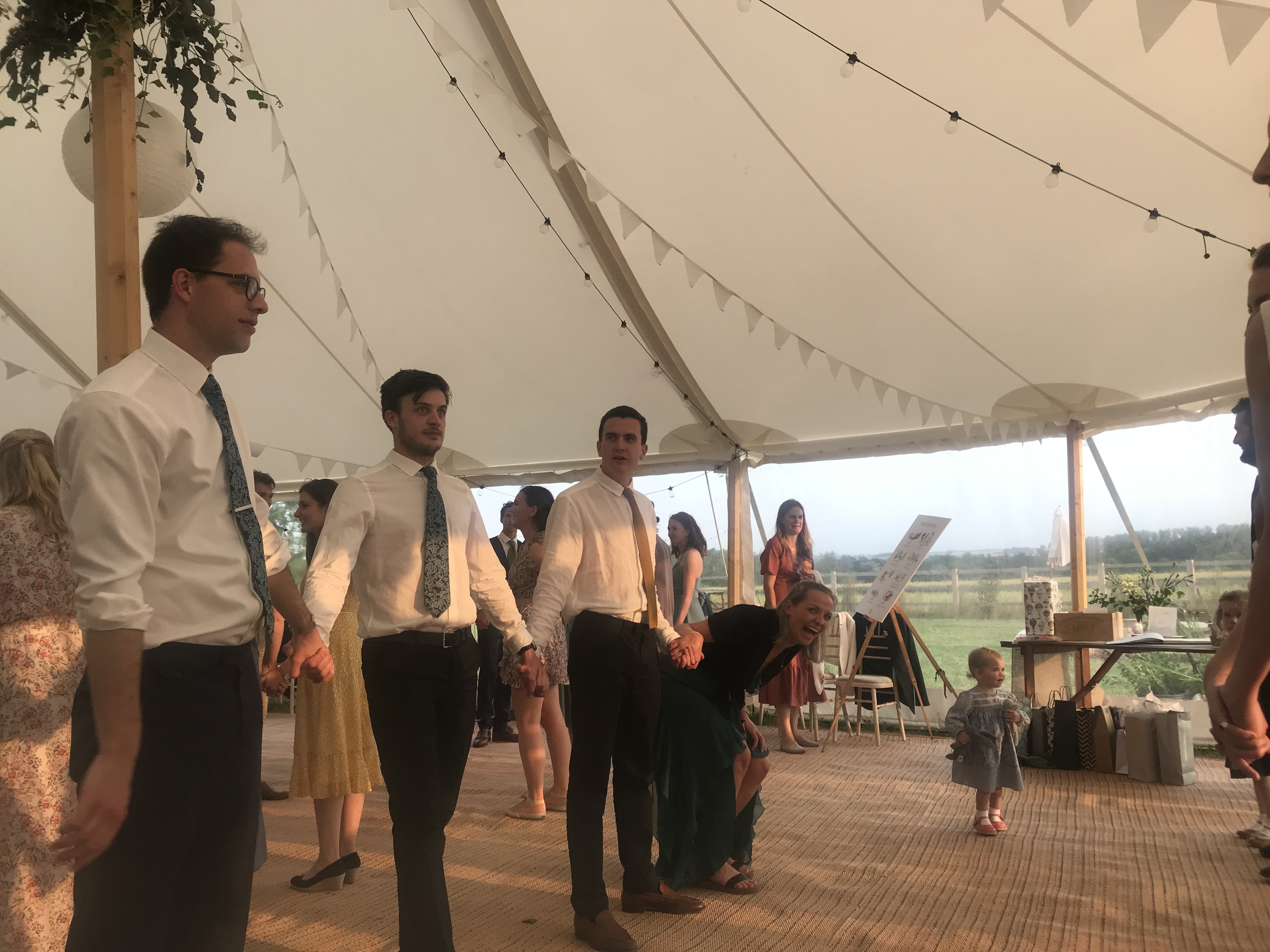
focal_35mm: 28
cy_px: 476
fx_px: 1027
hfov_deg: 63.4
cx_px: 635
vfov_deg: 49.7
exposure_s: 1/297
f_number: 1.8
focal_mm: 3.99
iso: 32
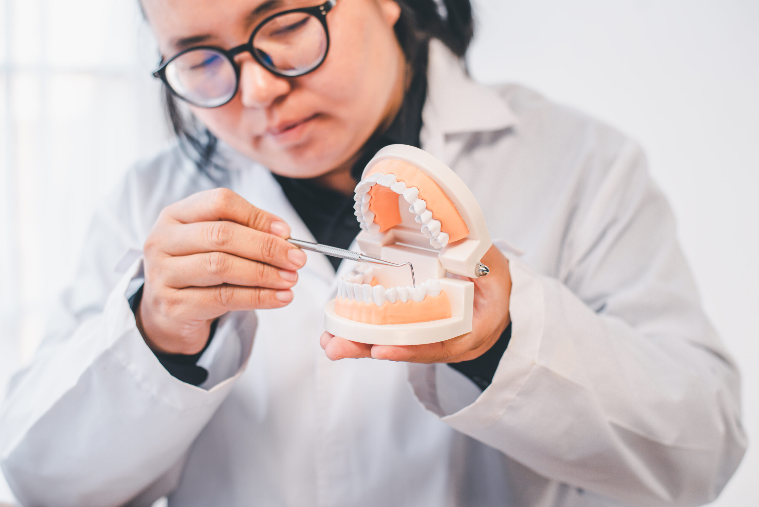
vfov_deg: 27.0
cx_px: 380
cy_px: 254
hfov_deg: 39.6
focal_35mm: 50
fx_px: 1055
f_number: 3.5
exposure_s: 1/250
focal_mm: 50
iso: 250
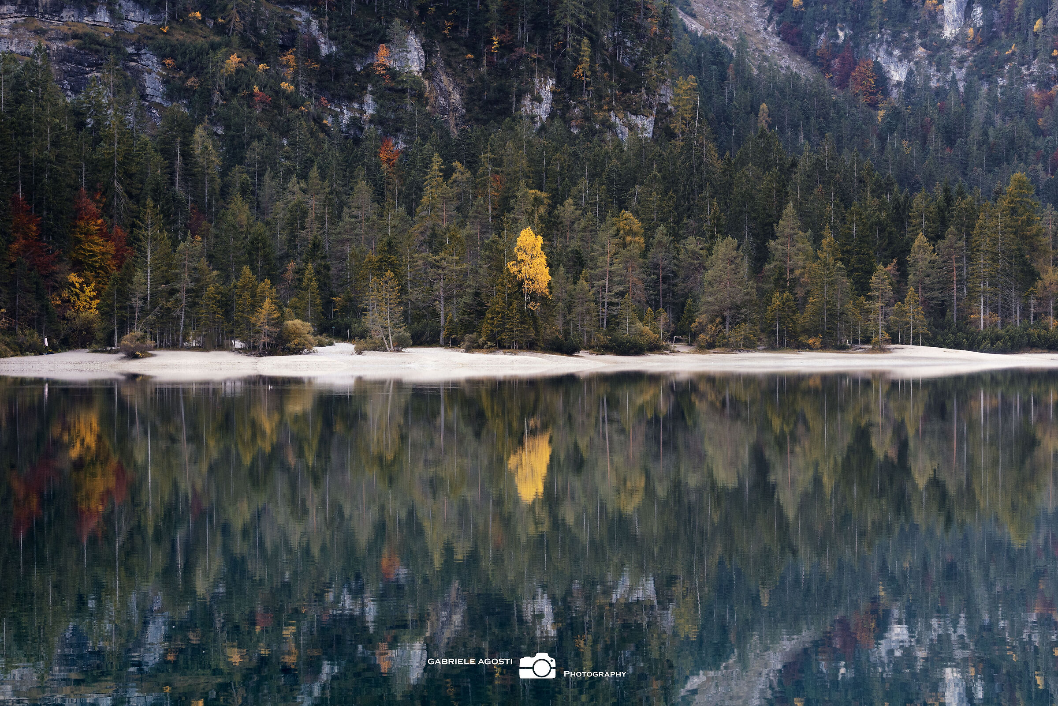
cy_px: 353
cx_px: 529
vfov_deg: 13.0
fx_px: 3086
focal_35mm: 105
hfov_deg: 19.5
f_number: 5.6
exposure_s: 1/80
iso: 400
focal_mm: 70
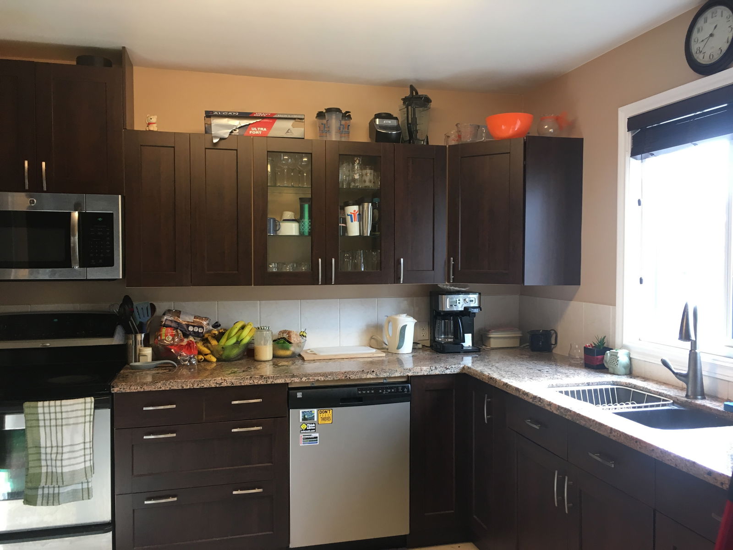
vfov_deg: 48.2
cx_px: 366
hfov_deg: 61.7
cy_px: 275
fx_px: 614
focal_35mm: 29
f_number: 2.2
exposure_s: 1/30
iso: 64
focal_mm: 4.15
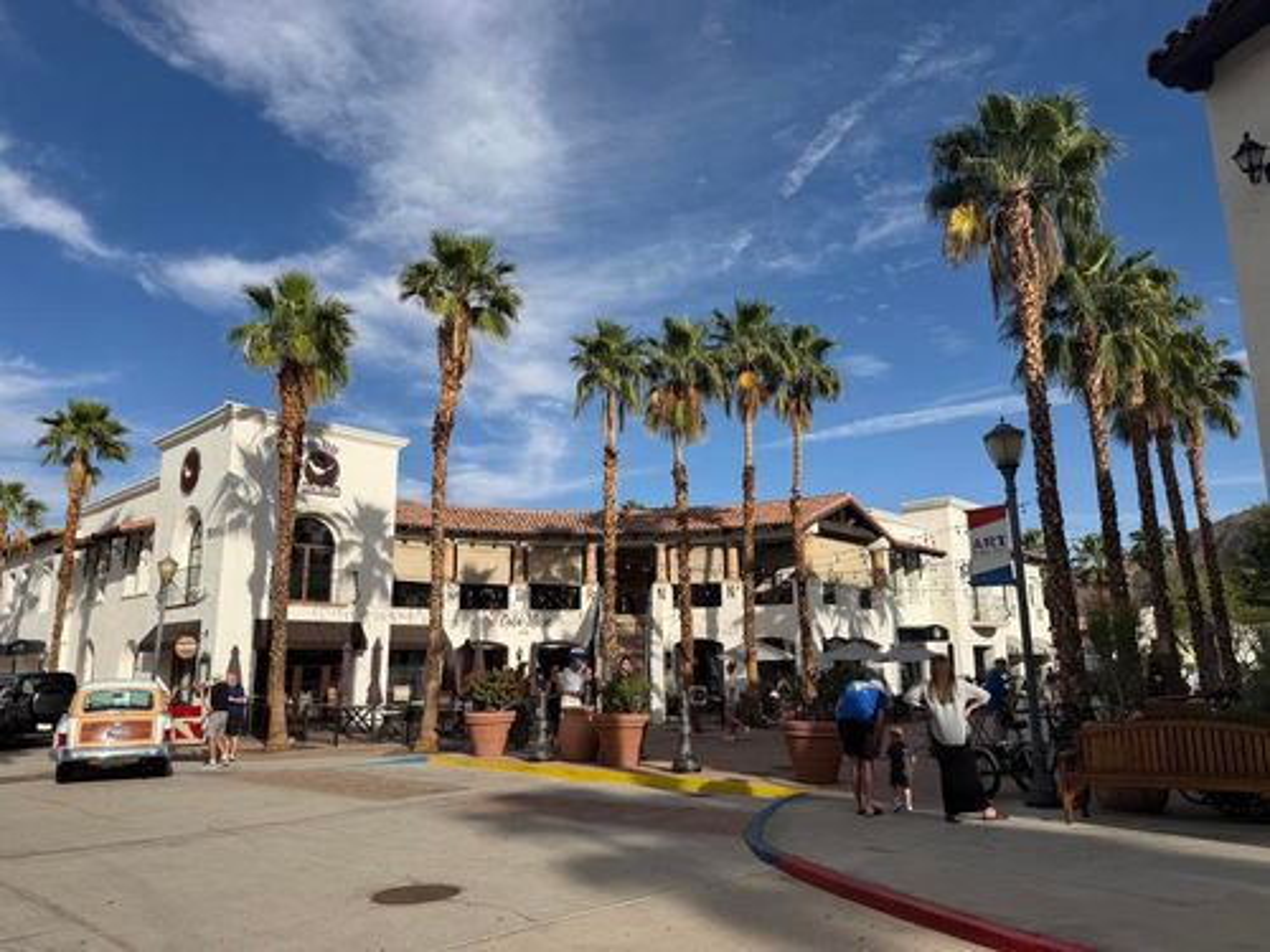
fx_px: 881
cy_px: 476
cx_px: 635
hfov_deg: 71.6
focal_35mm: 24
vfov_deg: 56.8
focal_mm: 6.76
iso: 80
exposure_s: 1/6711
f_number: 1.78
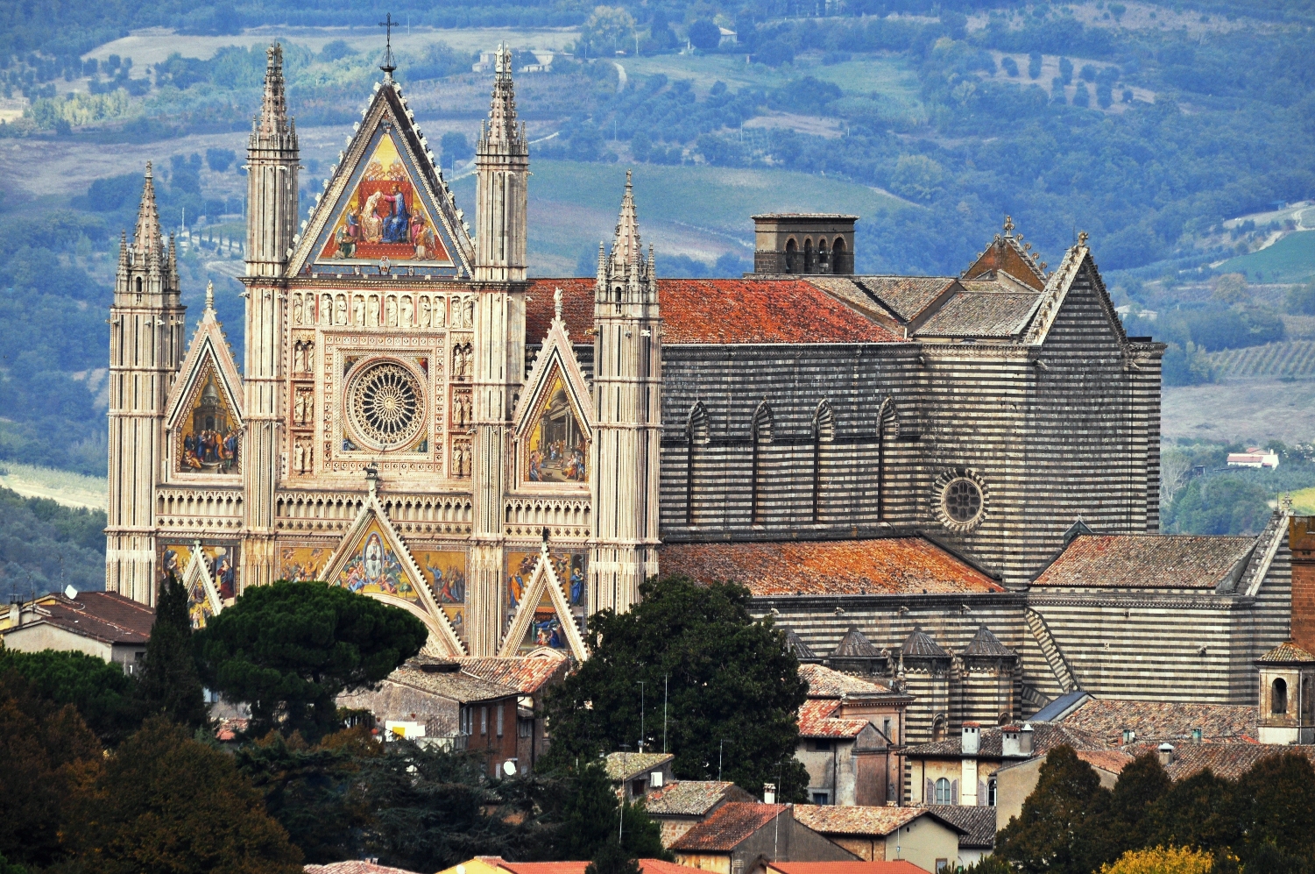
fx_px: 24627
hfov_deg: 3.1
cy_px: 437
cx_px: 658
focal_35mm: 675
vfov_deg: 2.0
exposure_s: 1/250
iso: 200
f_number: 10
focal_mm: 450
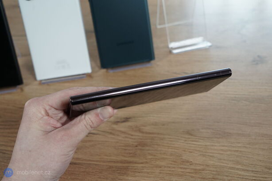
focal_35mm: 52
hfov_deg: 38.2
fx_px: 393
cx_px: 136
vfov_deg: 26.0
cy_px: 90
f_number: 7.1
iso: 2500
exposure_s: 1/160
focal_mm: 52
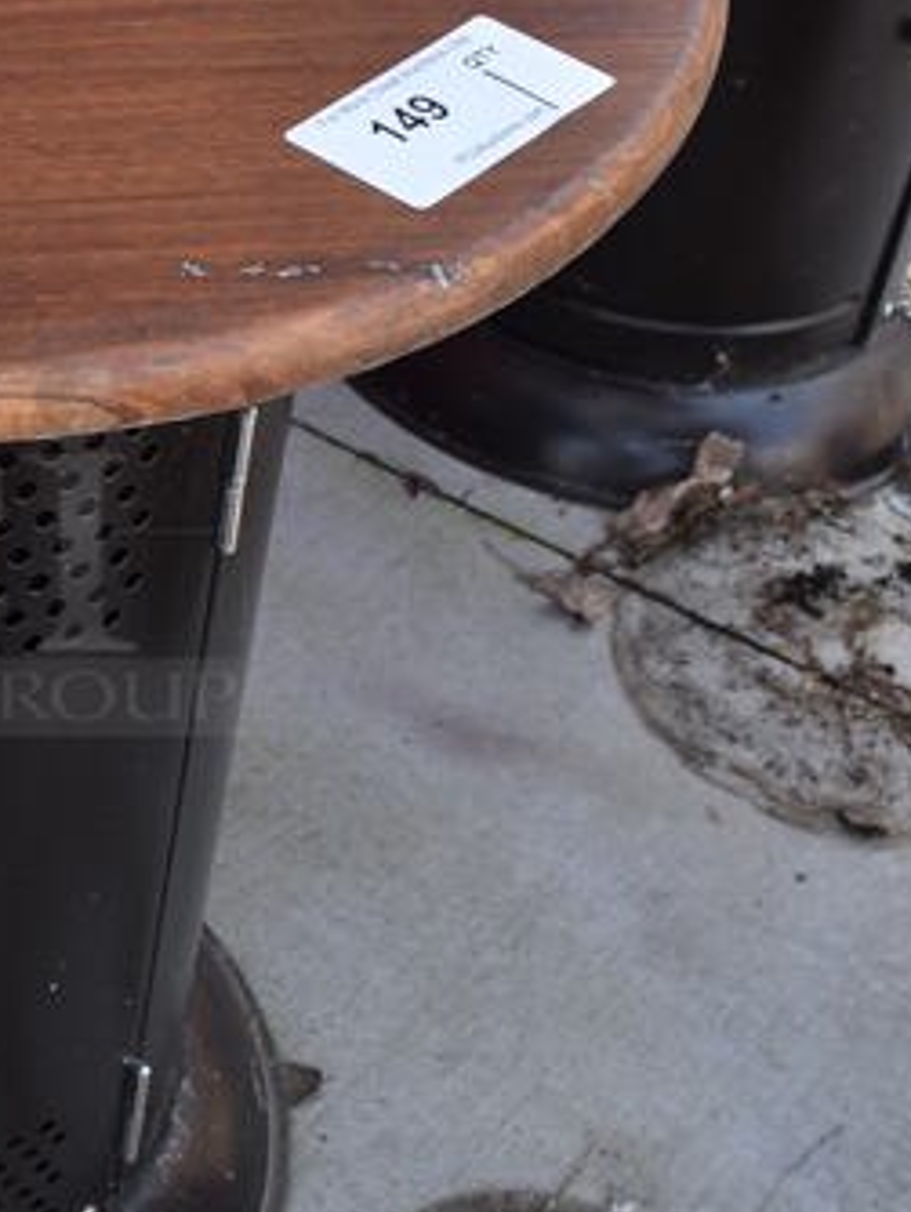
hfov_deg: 19.7
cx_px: -134
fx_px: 2488
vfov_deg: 27.4
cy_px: 546
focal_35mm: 71
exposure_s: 1/125
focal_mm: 18
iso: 200
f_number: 5.6
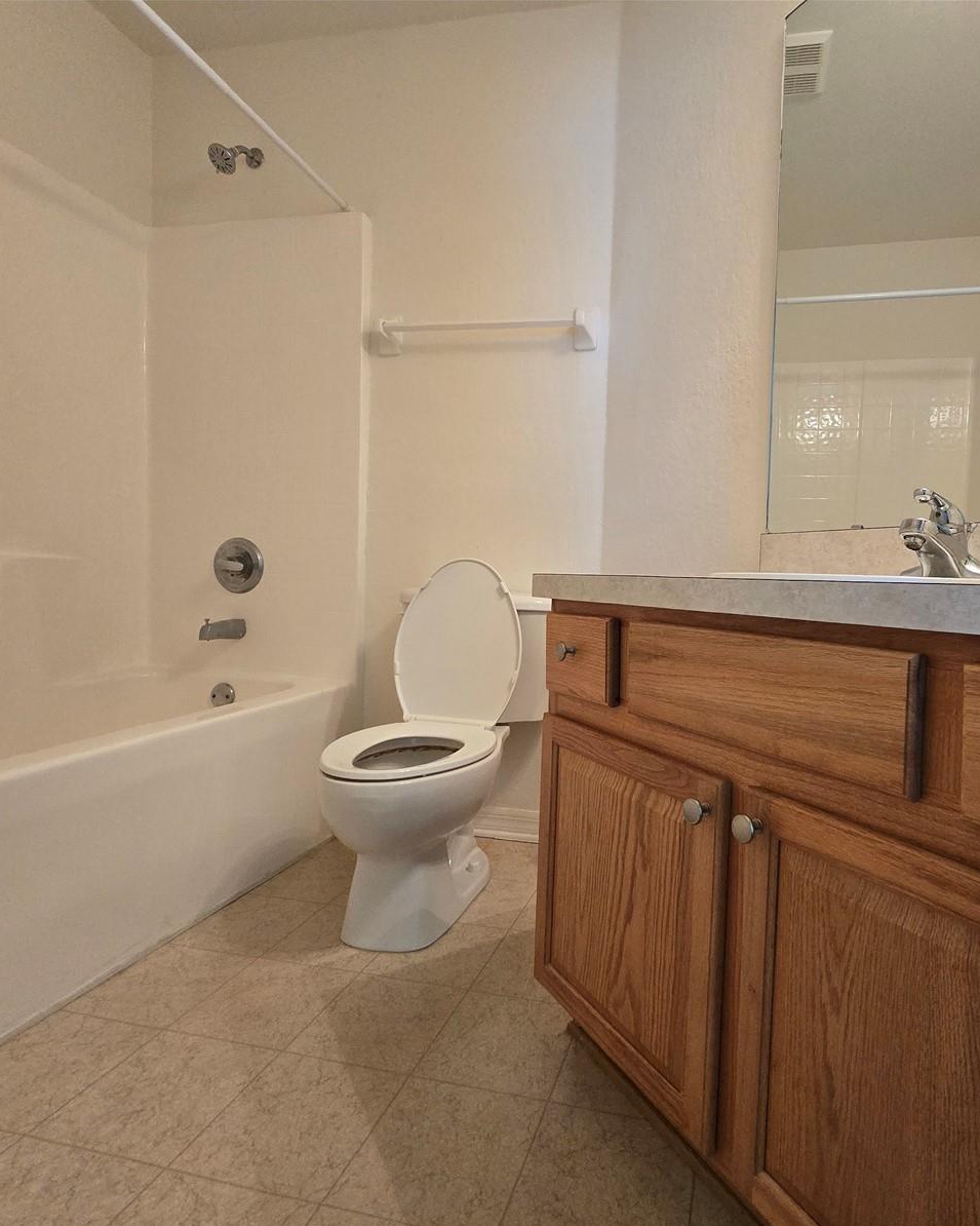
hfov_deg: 75.3
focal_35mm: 17
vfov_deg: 89.6
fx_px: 616
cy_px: 615
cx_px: 625
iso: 640
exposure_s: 1/60
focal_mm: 2.2
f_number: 2.2
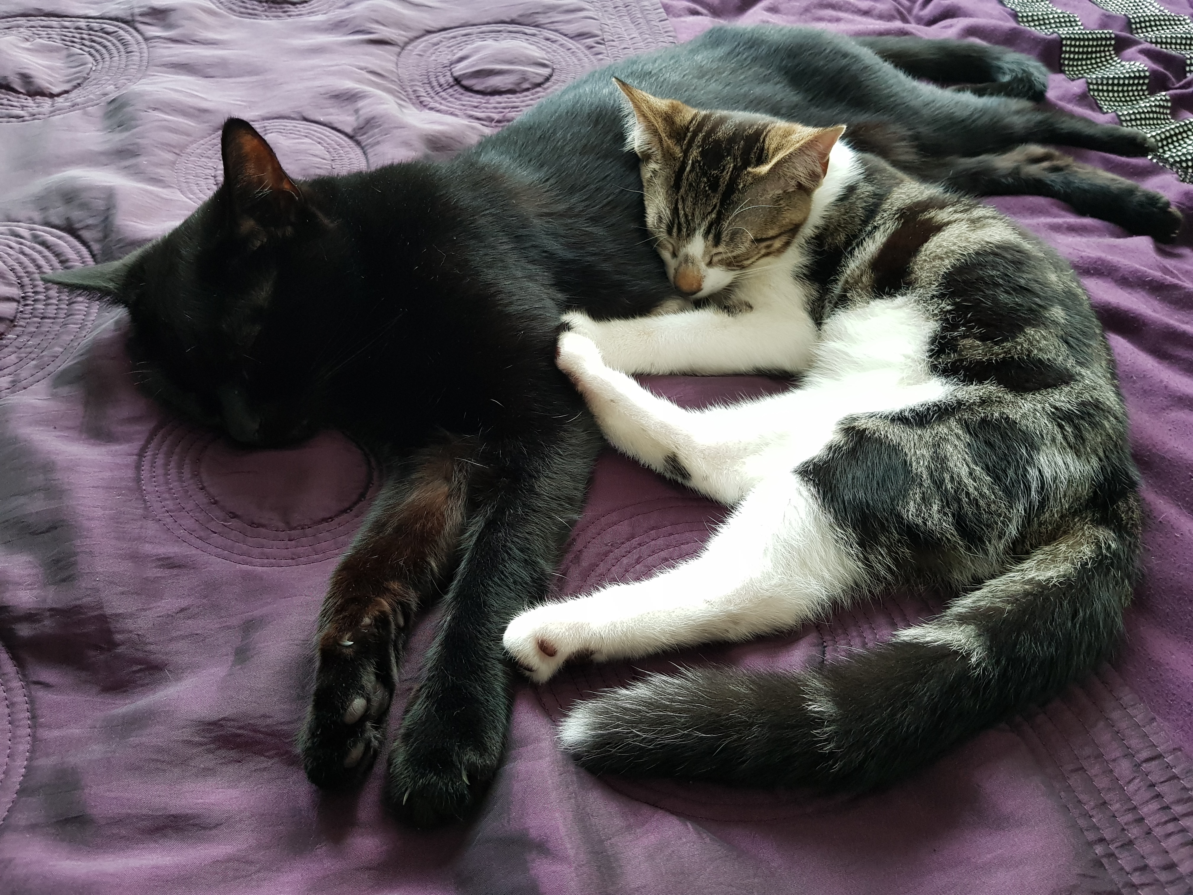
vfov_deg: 53.1
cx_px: 596
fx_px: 896
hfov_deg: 67.3
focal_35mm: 26
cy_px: 448
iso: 200
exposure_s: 1/23
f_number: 1.7
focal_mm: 4.2
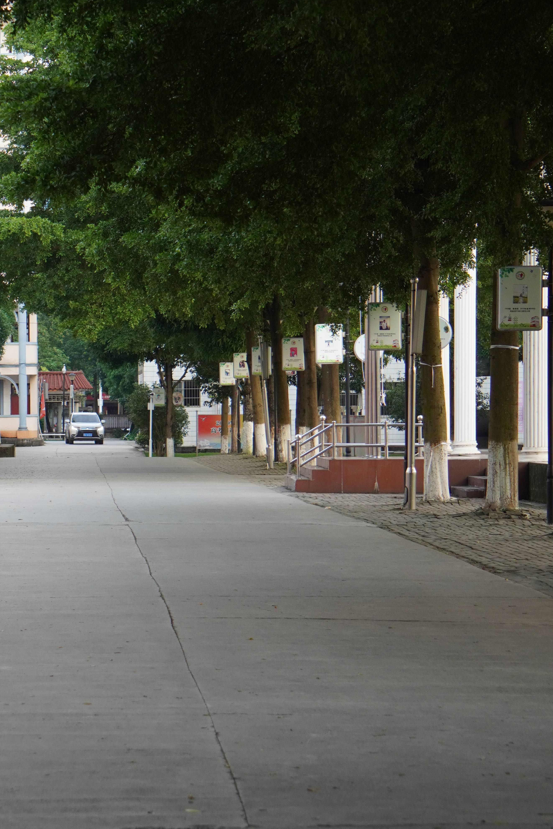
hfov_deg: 10.9
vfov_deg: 16.4
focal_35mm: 125
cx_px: 28
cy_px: 415
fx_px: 2875
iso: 320
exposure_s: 1/160
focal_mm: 55
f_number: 4.5
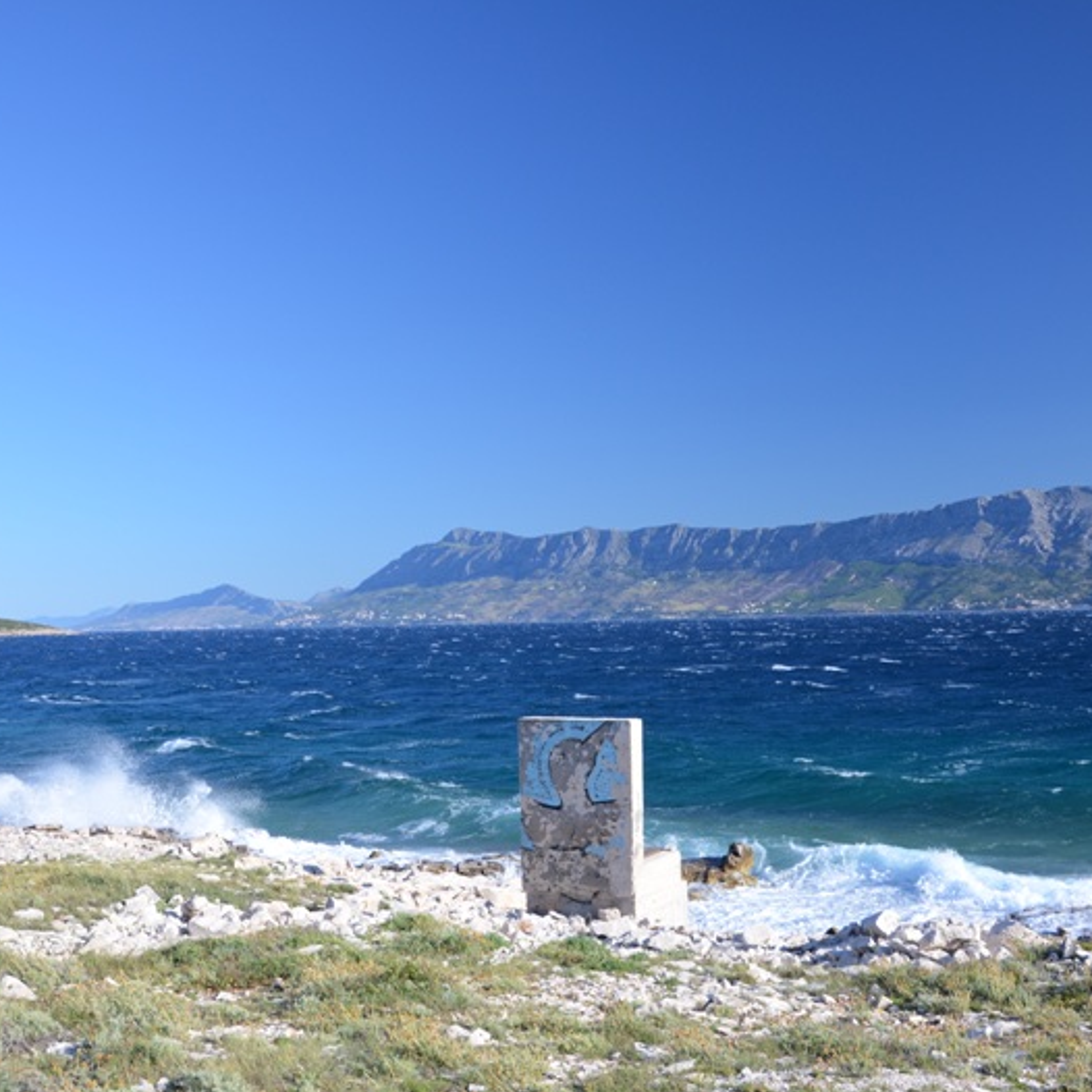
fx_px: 1451
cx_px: 534
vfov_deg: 41.3
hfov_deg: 41.2
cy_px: 546
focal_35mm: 41
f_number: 7.1
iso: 200
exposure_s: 1/200
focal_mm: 21
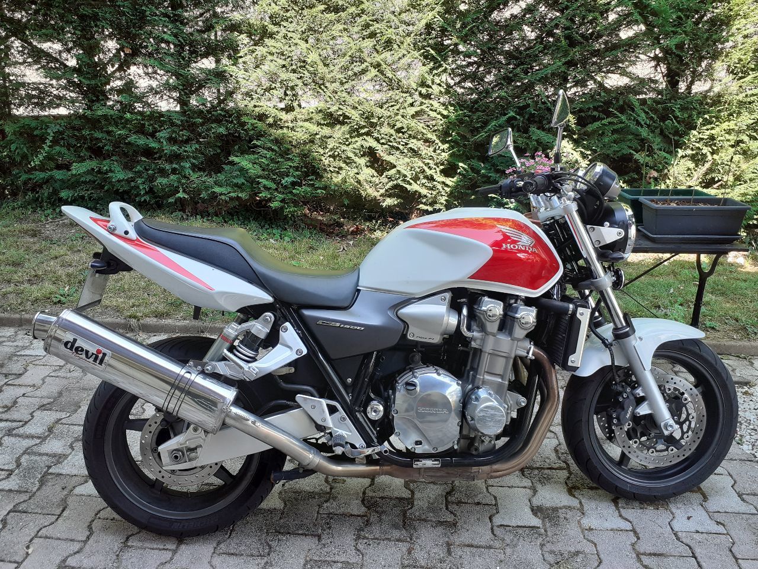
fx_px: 591
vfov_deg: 51.4
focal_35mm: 27
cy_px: 284
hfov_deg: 65.3
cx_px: 379
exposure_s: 1/112
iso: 40
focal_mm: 3.6
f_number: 1.9
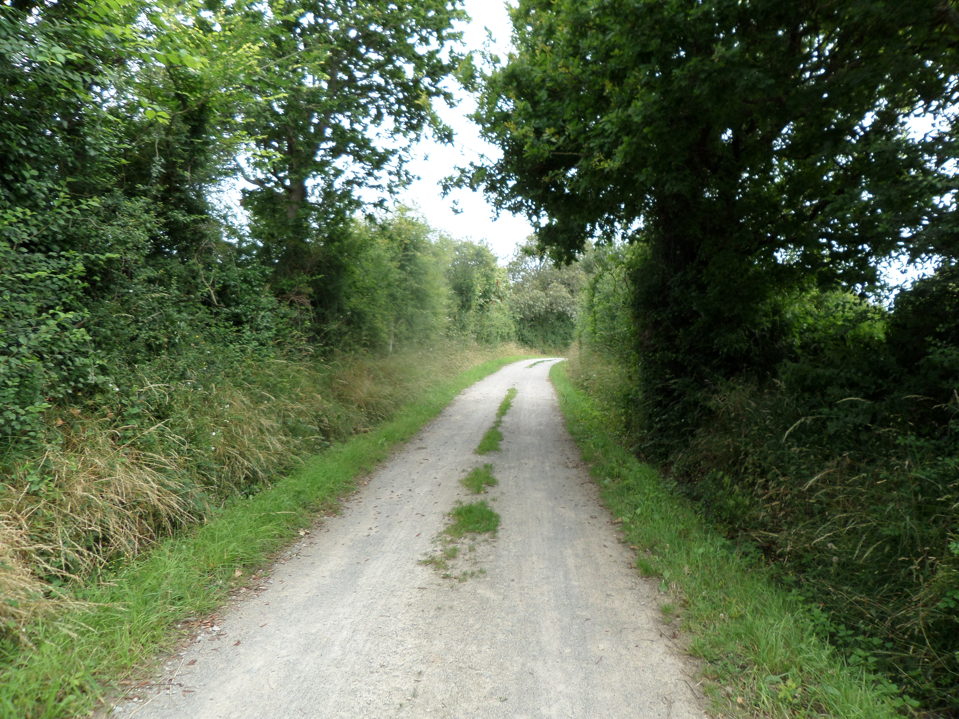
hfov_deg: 71.6
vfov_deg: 56.8
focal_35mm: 24
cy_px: 360
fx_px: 665
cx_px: 480
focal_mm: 4.3
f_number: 3.1
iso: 80
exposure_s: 1/350
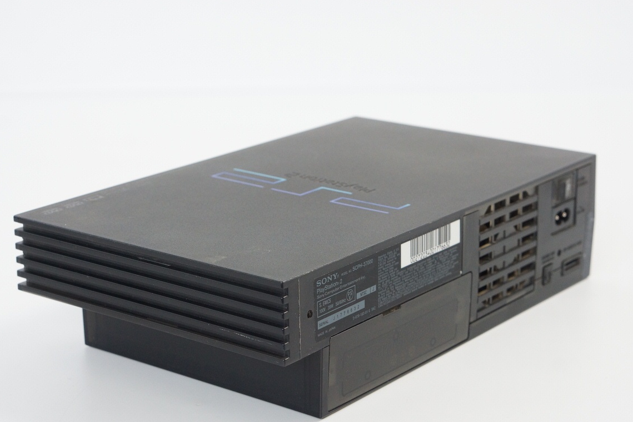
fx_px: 1389
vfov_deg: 17.3
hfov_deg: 25.7
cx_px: 309
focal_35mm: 79
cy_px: 217
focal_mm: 50
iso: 1000
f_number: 6.3
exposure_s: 1/80
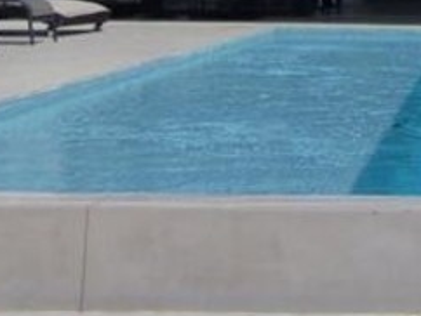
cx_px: 510
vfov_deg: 12.9
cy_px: -260
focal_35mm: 104
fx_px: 1266
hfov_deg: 17.9
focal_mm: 5.1
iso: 64
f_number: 10.8
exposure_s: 1/200
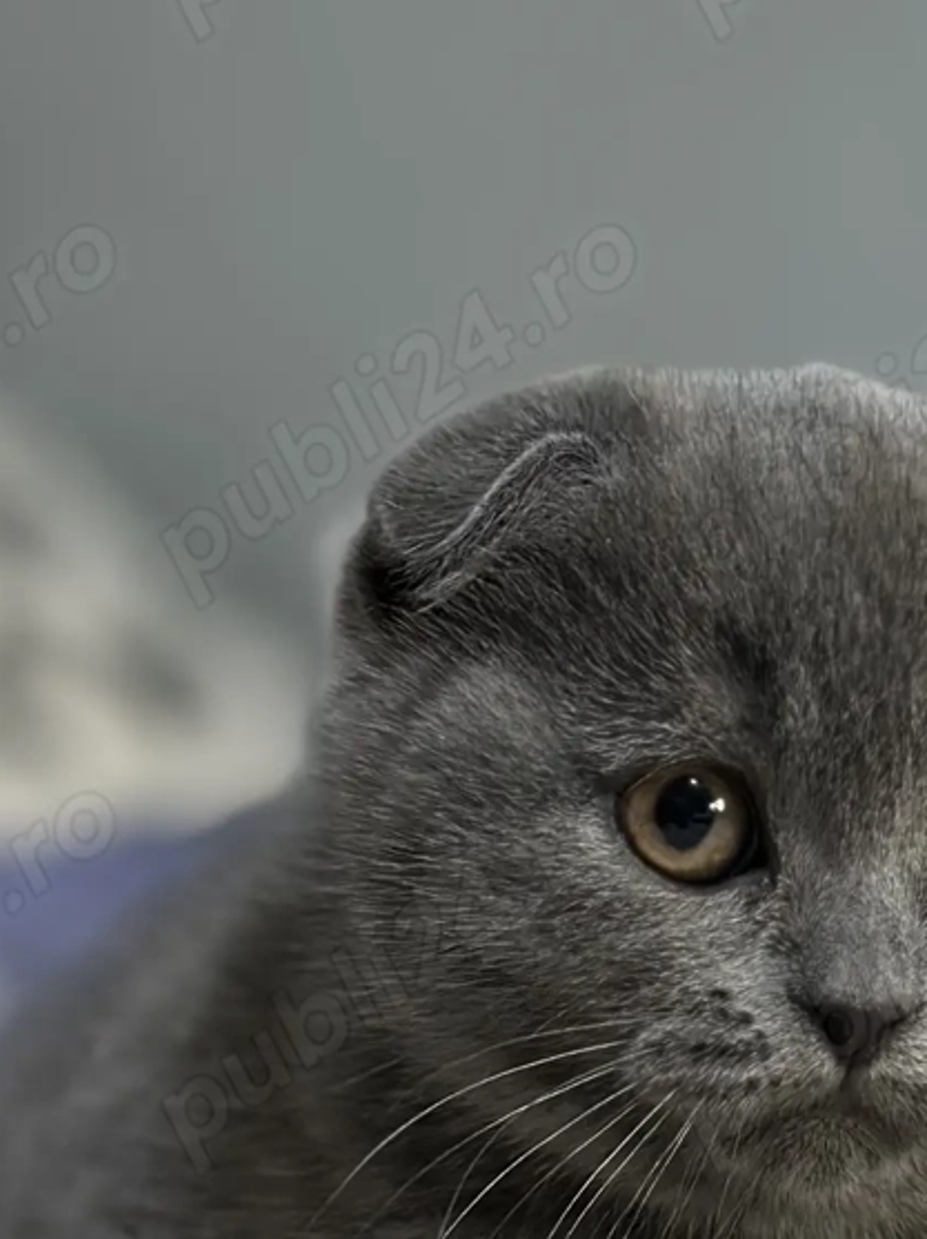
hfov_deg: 12.8
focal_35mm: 115
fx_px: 4111
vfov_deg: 16.9
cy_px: 1090
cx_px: 656
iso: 400
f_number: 1.78
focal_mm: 6.86
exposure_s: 1/46
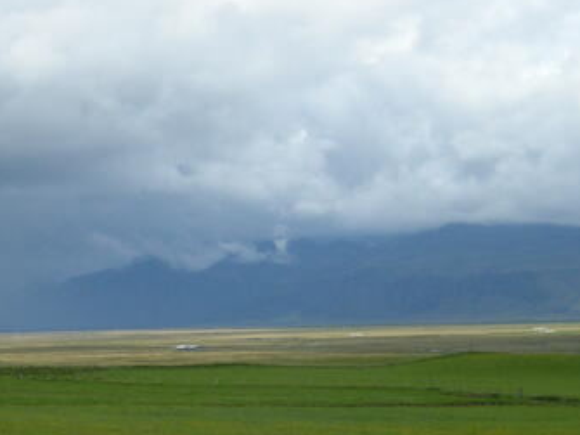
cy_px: 366
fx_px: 1792
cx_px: 190
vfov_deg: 13.7
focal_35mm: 107
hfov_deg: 18.3
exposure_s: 1/407
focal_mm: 7.5
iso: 100
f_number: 6.1
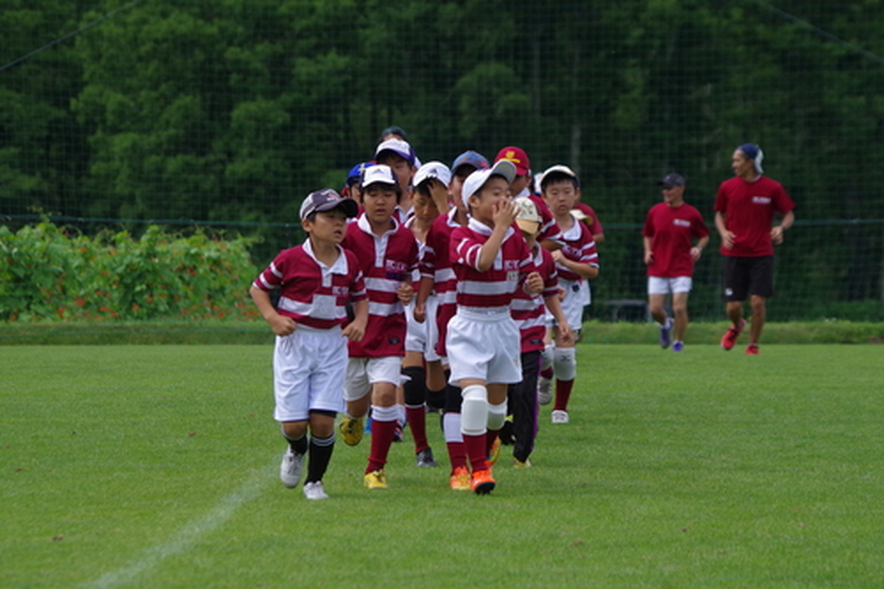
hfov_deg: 8.1
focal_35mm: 255
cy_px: 294
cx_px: 442
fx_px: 6259
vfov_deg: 5.4
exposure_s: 1/1600
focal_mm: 170
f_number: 7.1
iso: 800
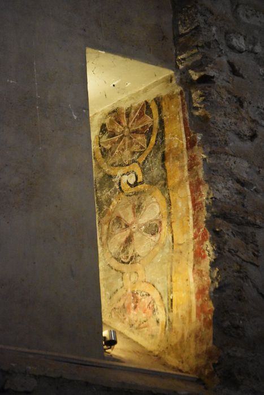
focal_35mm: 195
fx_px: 2144
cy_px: 198
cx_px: 132
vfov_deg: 10.5
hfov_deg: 7.0
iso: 10000
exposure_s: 1/125
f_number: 5
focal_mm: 130
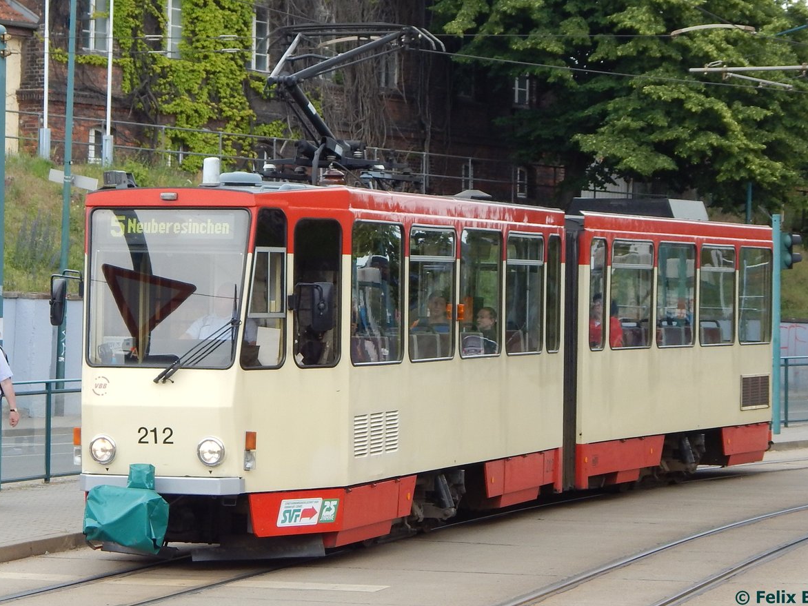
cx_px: 407
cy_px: 299
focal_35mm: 87
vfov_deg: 17.0
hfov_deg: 22.5
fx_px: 2031
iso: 140
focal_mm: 15.3
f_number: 4.3
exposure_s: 1/250
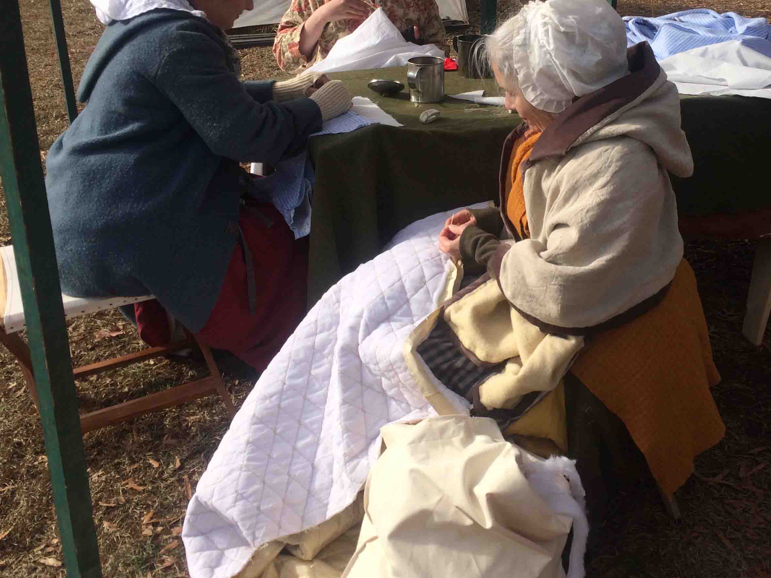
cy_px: 205
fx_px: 891
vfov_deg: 35.7
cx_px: 475
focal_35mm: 40
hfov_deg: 46.4
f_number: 2.2
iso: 32
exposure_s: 1/2160
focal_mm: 4.15
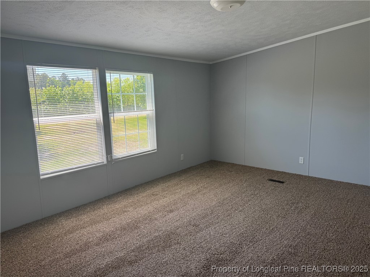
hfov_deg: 71.6
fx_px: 257
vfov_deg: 56.8
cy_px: 138
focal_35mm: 24
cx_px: 185
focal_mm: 6.76
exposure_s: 1/175
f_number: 1.78
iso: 64
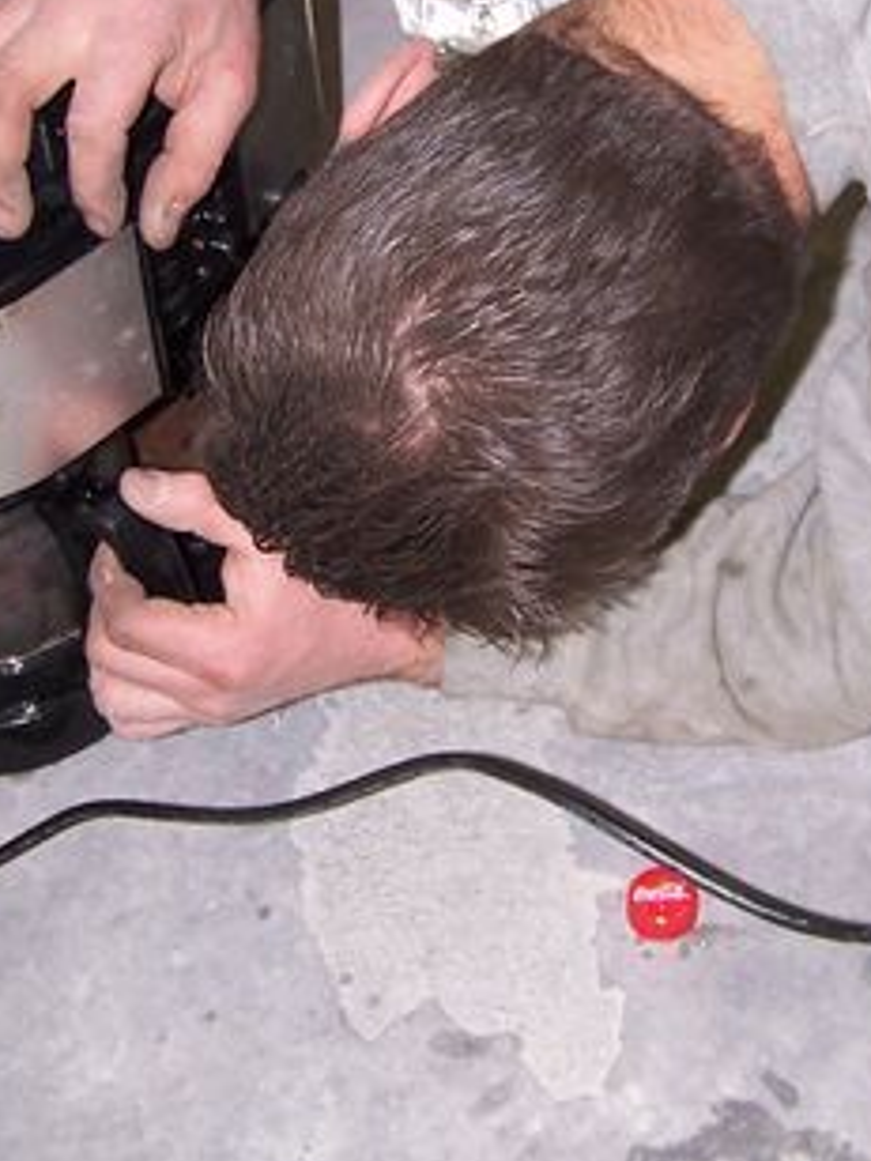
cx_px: 505
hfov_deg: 18.7
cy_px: 377
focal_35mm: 79
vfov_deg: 24.6
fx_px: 2650
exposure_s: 1/60
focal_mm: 6.3
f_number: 2.8
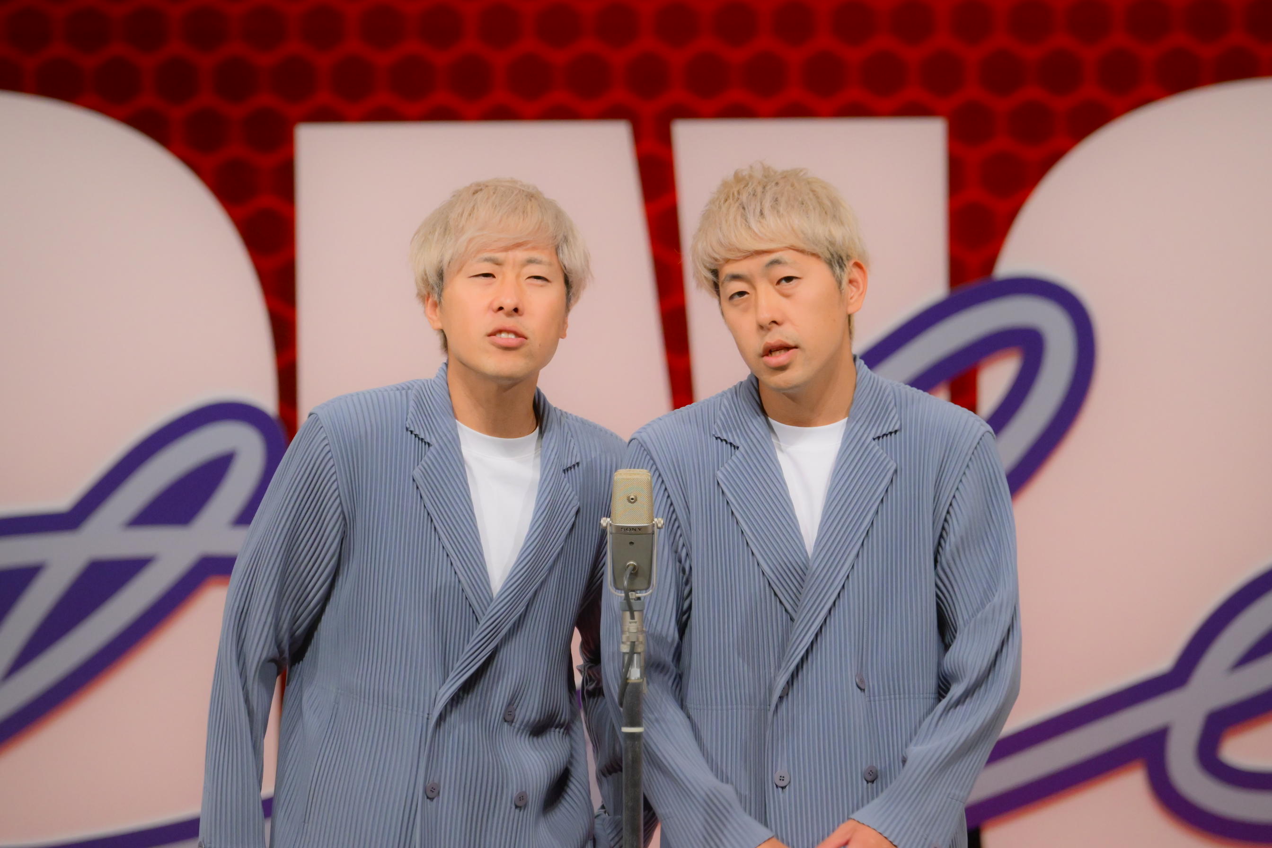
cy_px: 424
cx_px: 636
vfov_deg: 2.6
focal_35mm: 525
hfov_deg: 3.9
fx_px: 18549
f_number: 5.6
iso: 3200
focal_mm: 350
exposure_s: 1/200
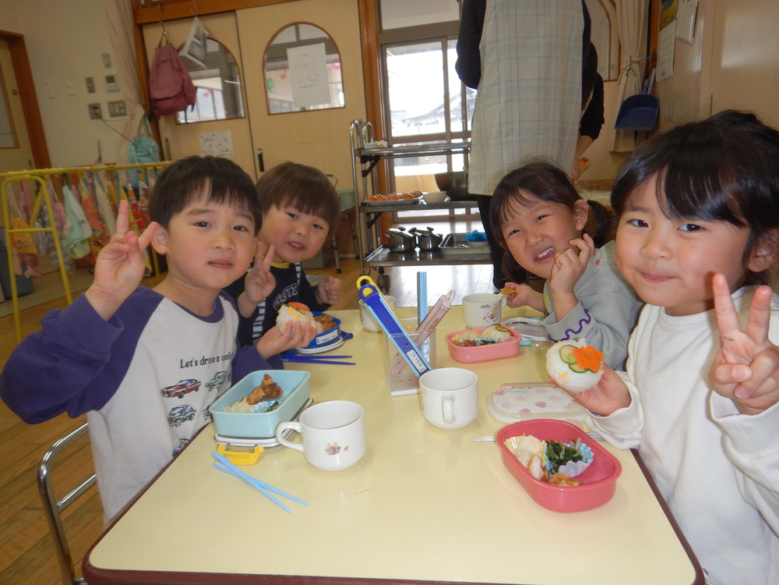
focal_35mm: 24
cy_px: 292
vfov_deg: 56.8
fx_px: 540
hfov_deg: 71.6
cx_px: 390
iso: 125
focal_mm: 4.3
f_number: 2.8
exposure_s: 1/100
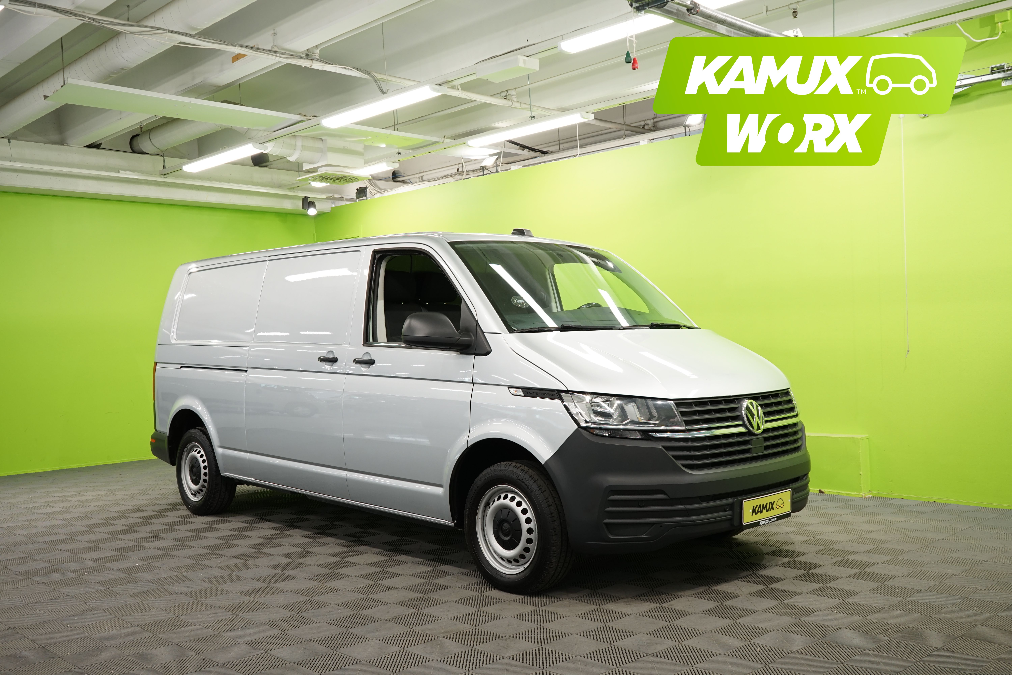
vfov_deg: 40.0
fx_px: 928
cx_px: 506
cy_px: 338
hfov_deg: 57.2
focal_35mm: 33
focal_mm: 33
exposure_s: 1/25
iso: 500
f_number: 7.1
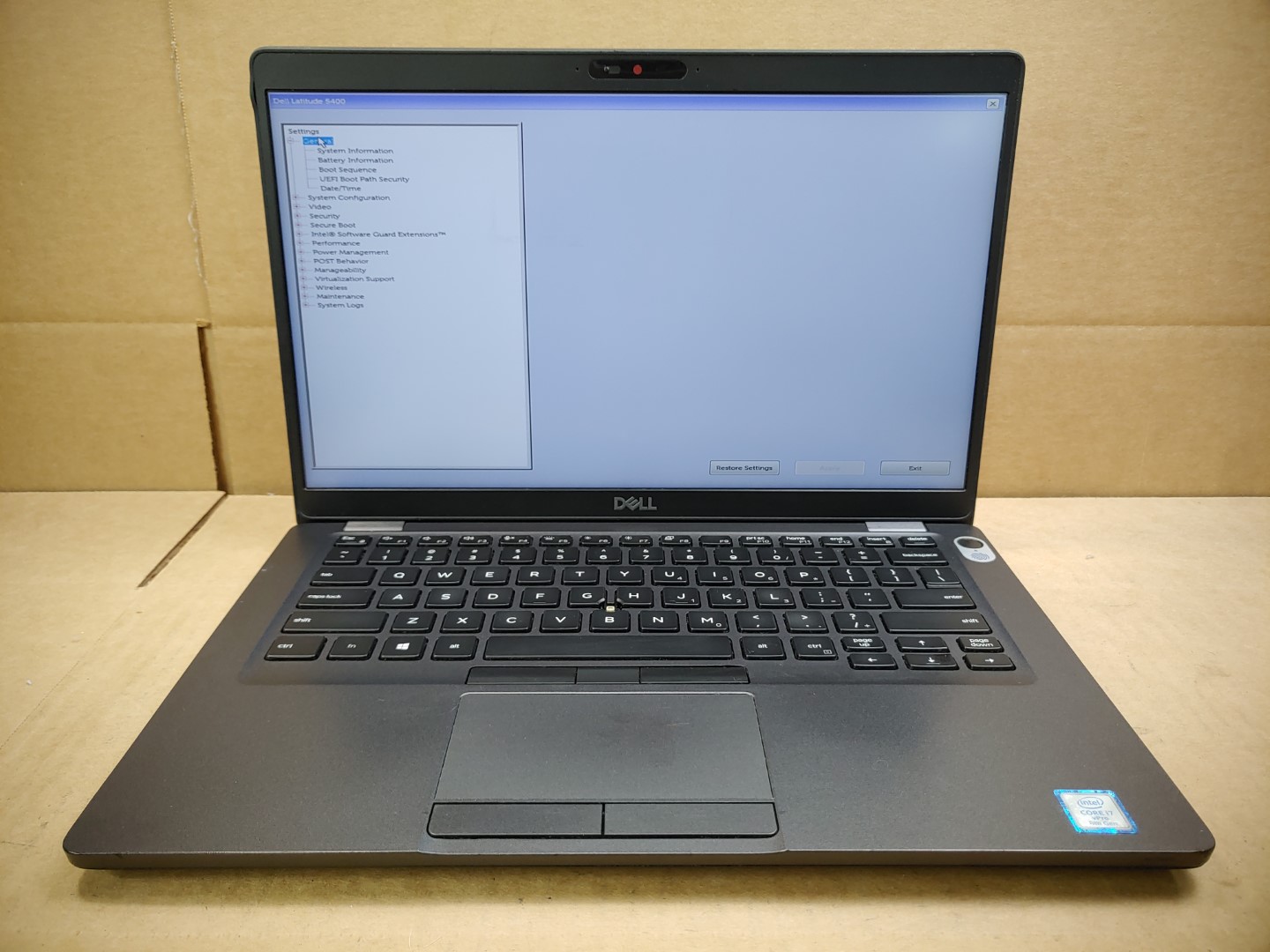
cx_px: 635
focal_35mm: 26
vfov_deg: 53.1
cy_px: 476
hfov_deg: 67.3
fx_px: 954
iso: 50
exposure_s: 1/60
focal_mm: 4.36
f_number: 1.8
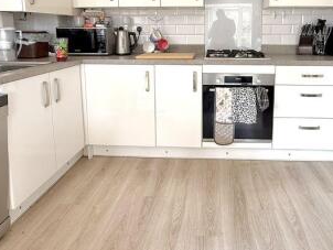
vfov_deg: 49.6
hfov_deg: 64.6
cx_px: 202
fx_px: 260
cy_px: 67
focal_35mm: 27
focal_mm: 2.22
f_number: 2.2
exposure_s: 1/99
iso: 125
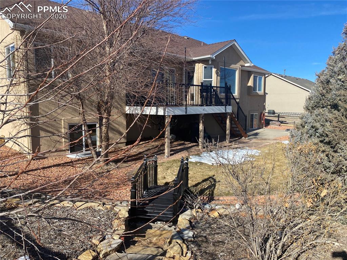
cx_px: 174
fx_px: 261
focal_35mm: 26
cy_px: 130
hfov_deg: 67.3
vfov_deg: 53.0
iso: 32
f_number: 1.8
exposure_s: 1/2410
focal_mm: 4.25
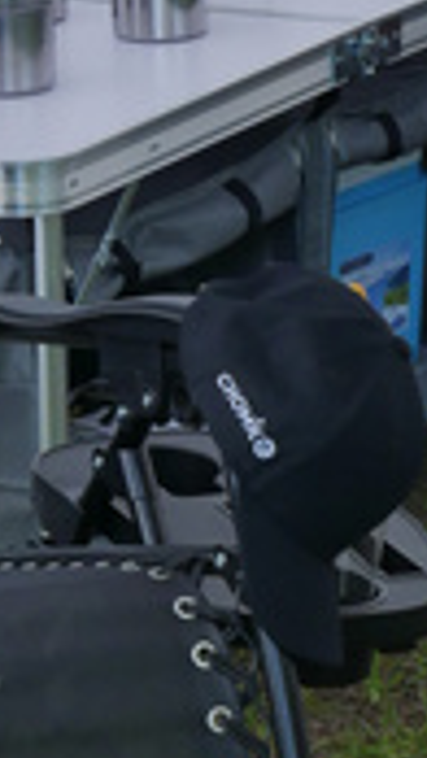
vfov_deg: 9.0
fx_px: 4826
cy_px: 248
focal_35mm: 240
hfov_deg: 5.0
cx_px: -200
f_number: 6.3
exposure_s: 1/160
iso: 400
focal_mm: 32
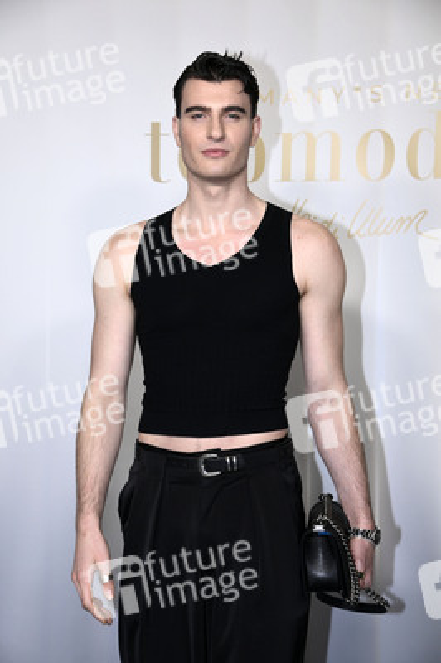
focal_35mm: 78
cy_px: 332
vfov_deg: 26.0
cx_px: 220
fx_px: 1436
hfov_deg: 17.5
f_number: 5.6
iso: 1000
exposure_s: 1/250
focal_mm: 78
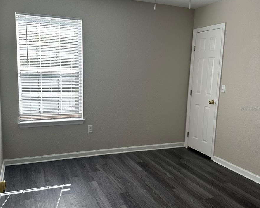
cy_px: 109
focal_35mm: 32
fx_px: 246
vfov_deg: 45.8
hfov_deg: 55.6
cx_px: 128
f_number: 1.78
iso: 80
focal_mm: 6.86
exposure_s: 1/266
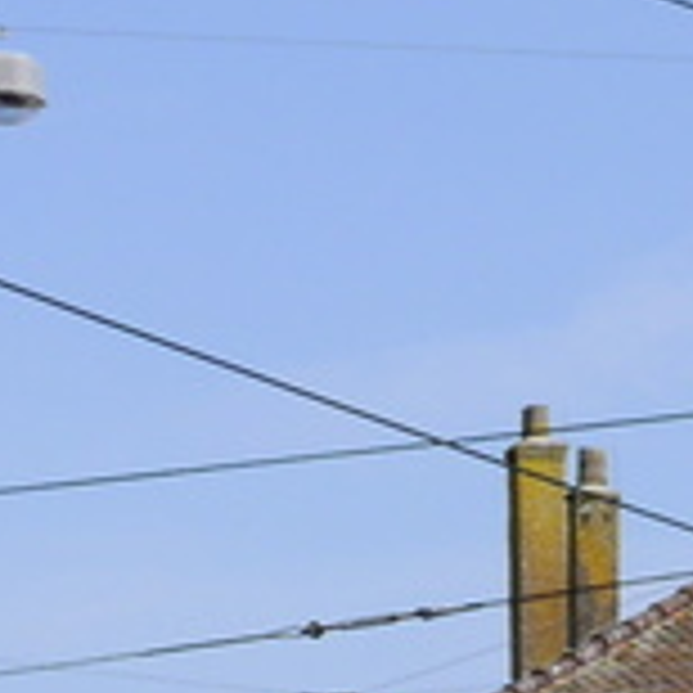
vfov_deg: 3.0
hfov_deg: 3.0
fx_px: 13091
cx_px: 1881
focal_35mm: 578
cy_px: 1917
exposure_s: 1/400
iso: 160
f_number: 10
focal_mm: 42
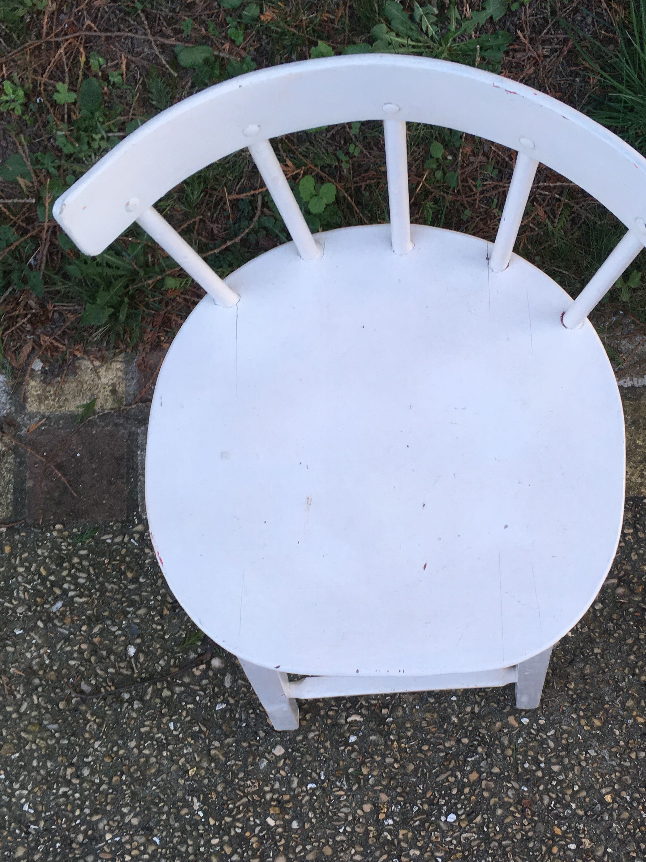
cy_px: 525
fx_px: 1045
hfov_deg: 34.1
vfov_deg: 44.5
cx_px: 413
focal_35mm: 42
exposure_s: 1/100
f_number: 2.2
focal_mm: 4.15
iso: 40
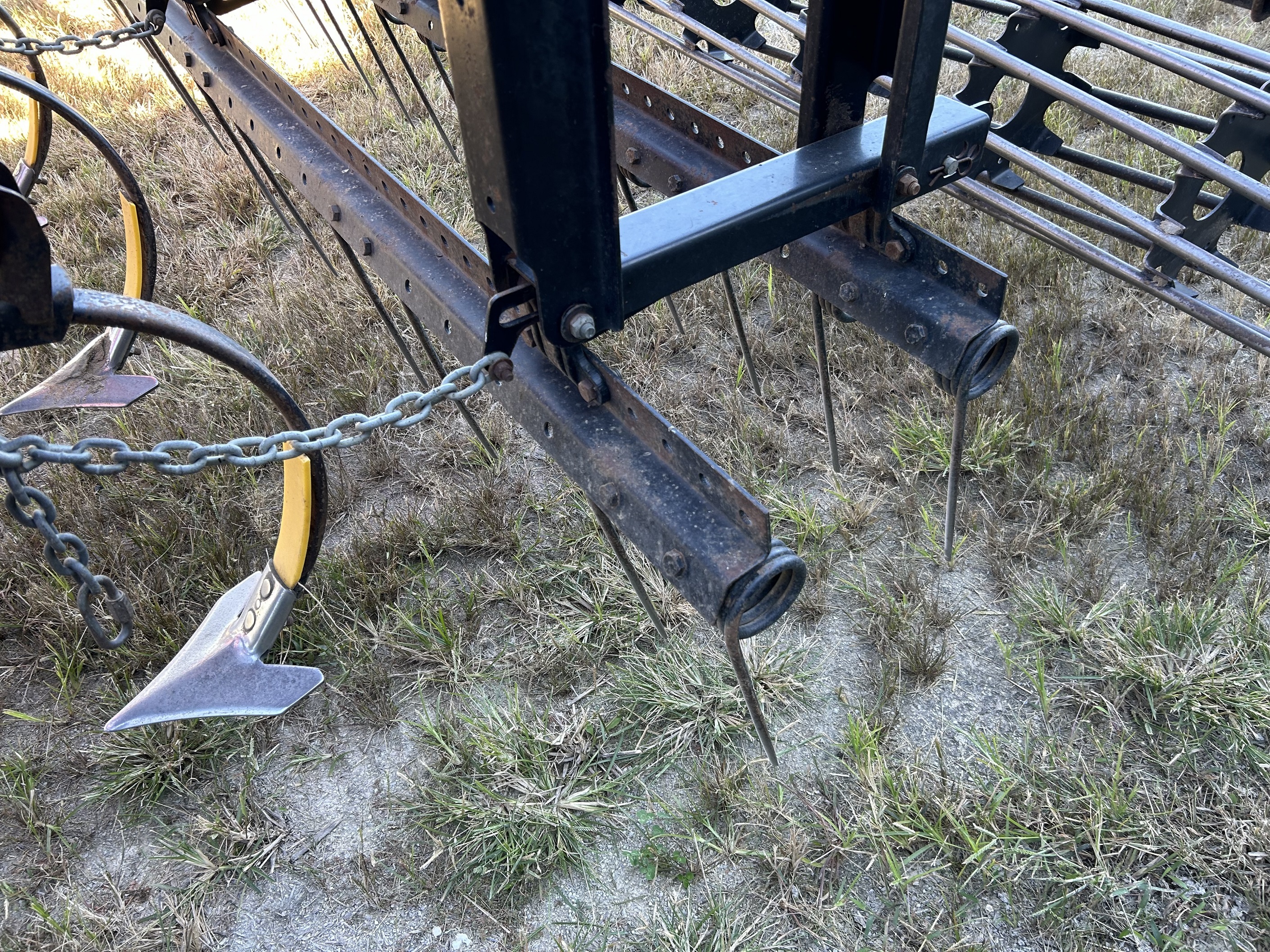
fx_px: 954
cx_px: 635
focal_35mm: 26
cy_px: 476
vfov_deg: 53.1
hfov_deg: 67.3
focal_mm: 5.7
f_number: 1.5
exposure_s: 1/121
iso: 50
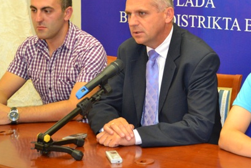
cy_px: 37
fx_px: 663
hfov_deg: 21.3
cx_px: 188
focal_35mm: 95
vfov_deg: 14.4
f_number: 5.3
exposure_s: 1/60
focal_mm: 40
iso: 2000
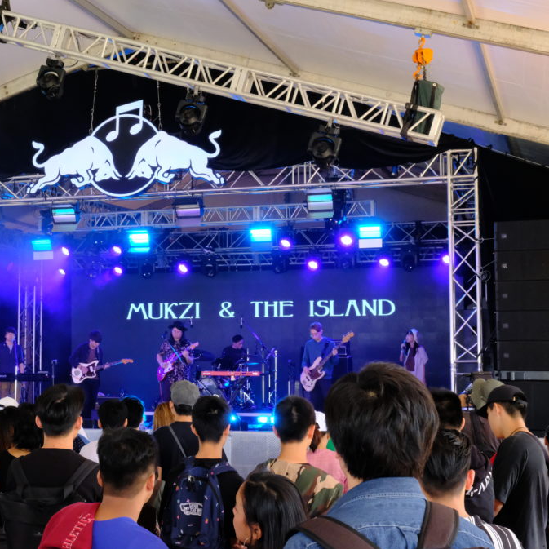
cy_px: 278
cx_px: 144
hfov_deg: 25.8
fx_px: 1184
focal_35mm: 66
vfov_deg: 26.1
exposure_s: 1/125
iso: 6400
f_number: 13
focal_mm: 34.3
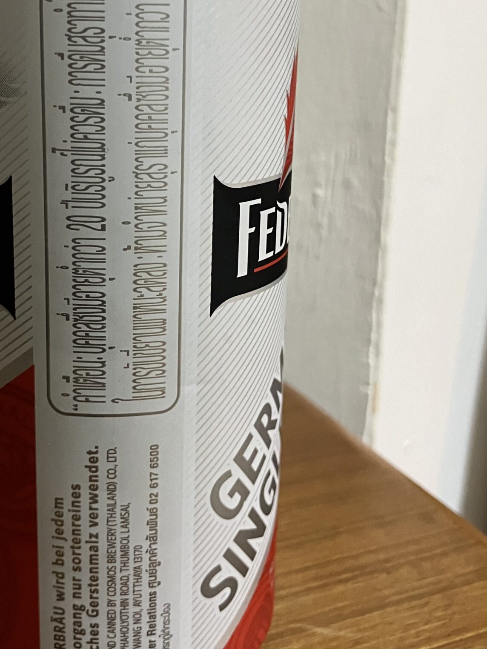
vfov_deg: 40.1
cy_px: 234
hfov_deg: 30.7
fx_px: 882
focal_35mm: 47
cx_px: 174
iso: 320
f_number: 1.8
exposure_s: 1/33
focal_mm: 3.99
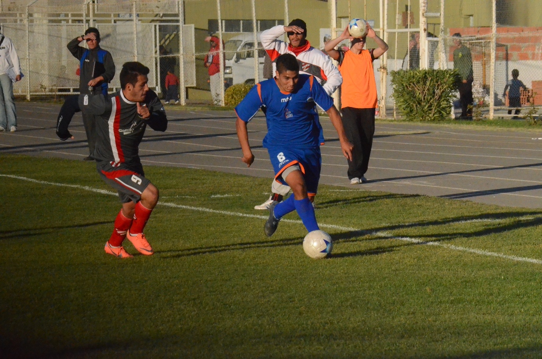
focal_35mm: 300
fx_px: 4507
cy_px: 180
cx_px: 271
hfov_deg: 6.9
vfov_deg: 4.6
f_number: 18
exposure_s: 1/5000
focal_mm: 200
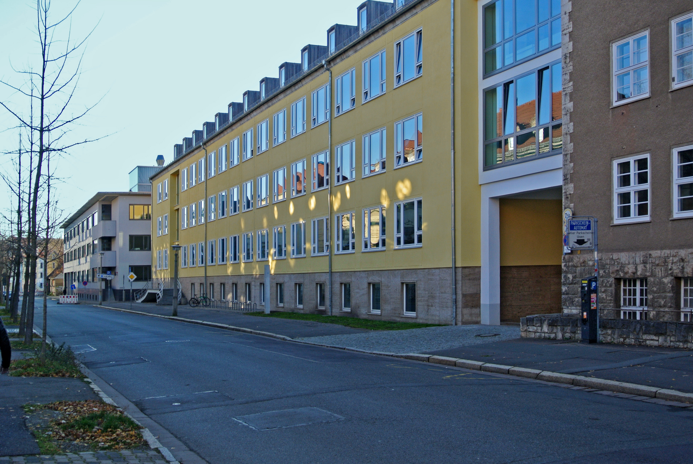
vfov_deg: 33.5
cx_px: 346
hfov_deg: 48.4
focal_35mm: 40
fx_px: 771
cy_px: 232
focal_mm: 15.1
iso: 100
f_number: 4.2
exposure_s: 1/250
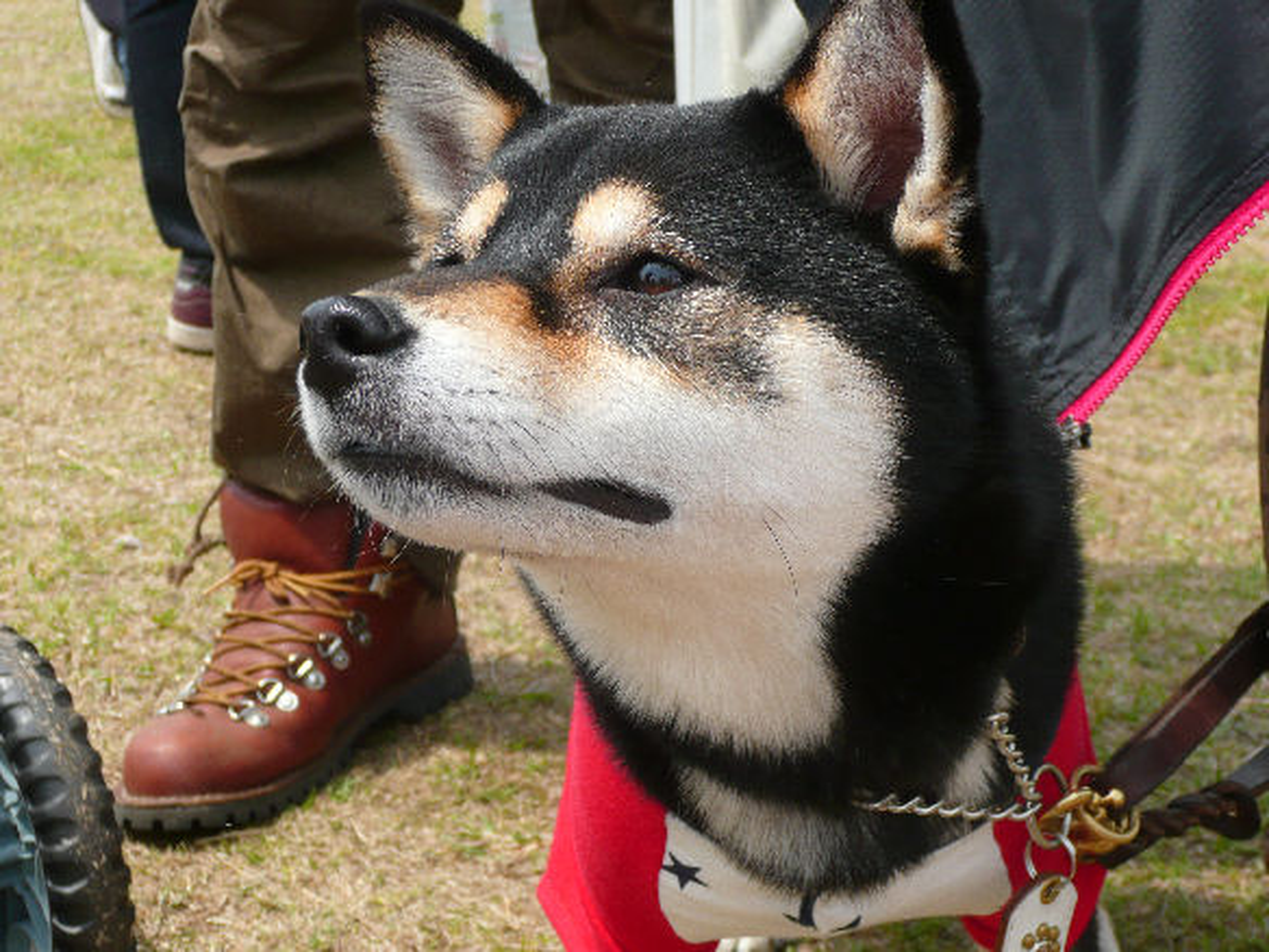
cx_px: 634
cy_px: 476
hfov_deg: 29.0
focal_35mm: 67
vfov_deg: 21.9
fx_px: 2456
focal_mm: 11
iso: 100
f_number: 4.5
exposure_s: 1/320
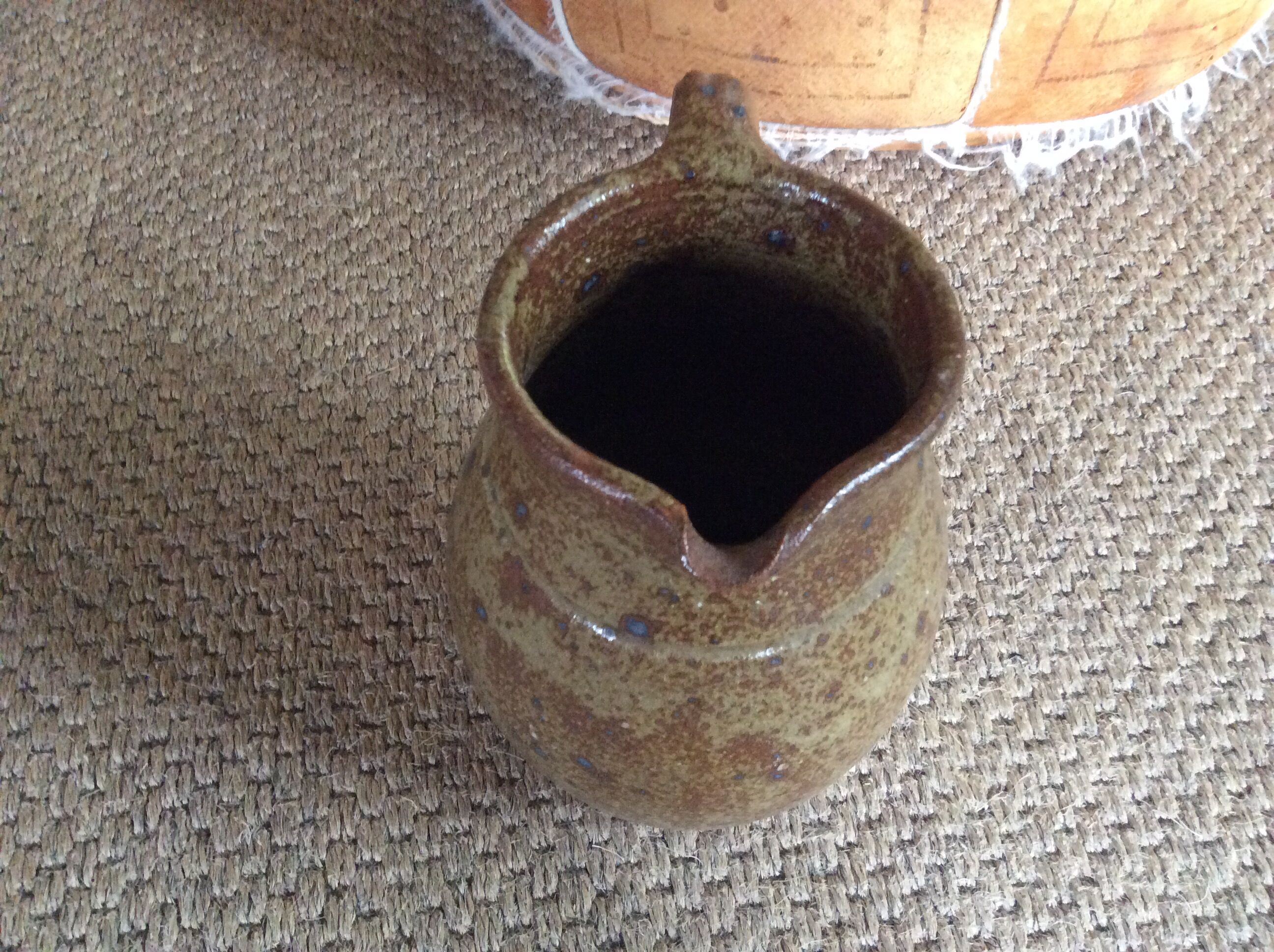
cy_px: 476
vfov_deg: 44.1
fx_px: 1176
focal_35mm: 32
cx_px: 637
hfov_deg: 56.9
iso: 320
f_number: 2.4
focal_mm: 3.3
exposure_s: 1/17
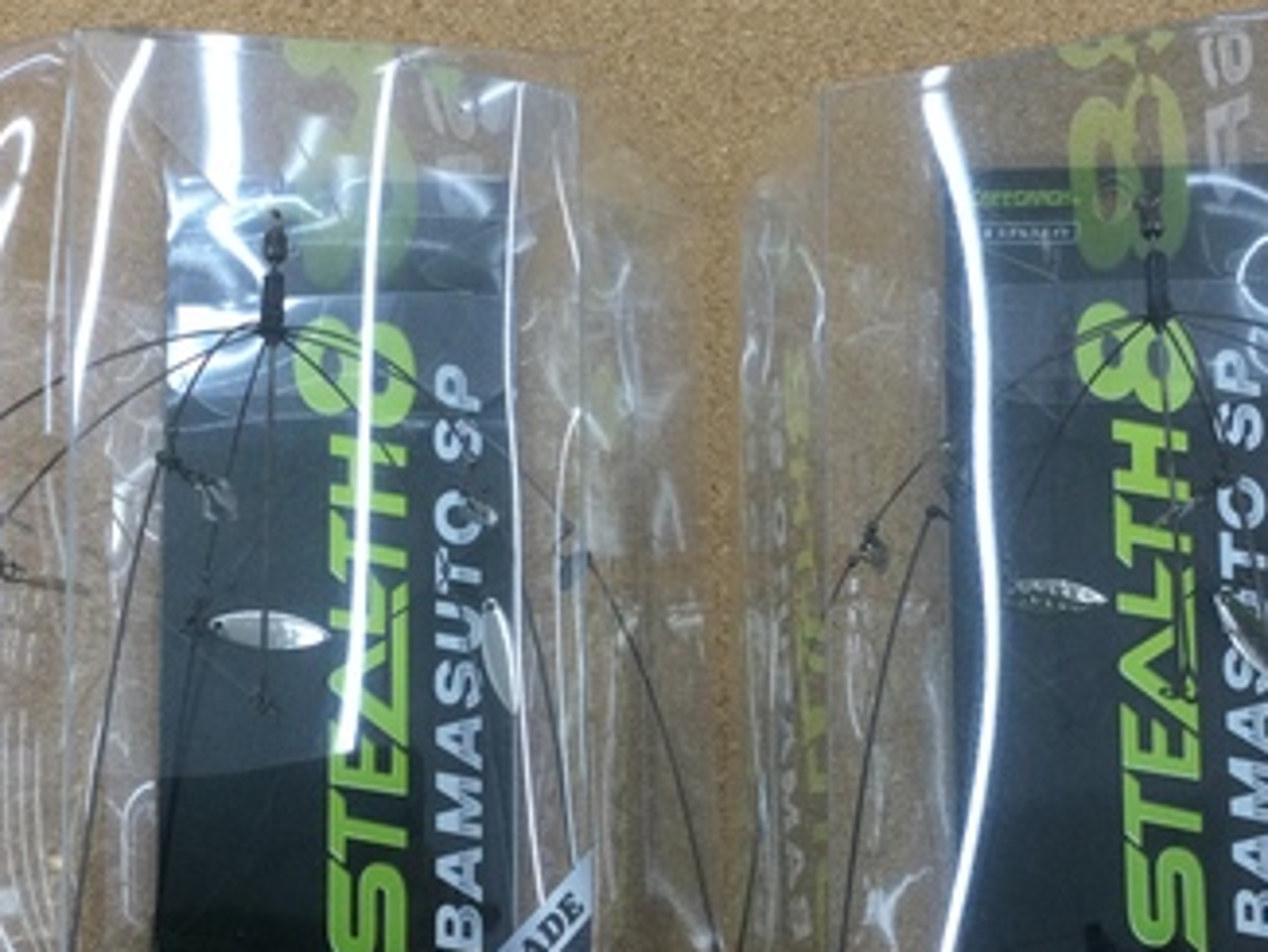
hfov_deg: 33.6
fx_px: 2089
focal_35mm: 57
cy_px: 598
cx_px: 782
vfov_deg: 25.6
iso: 32
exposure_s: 1/30
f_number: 2.4
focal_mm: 3.3
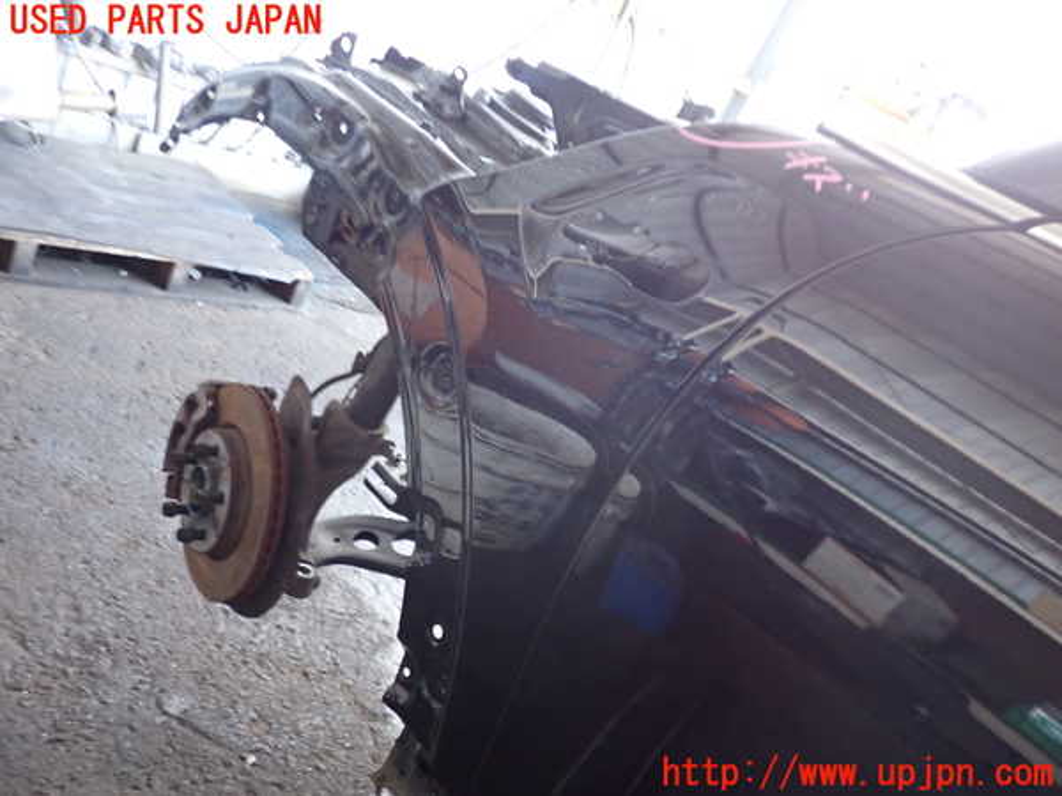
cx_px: 531
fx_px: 920
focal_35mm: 30
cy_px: 398
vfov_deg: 46.8
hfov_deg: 60.0
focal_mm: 5.4
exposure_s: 1/30
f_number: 2.3
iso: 400
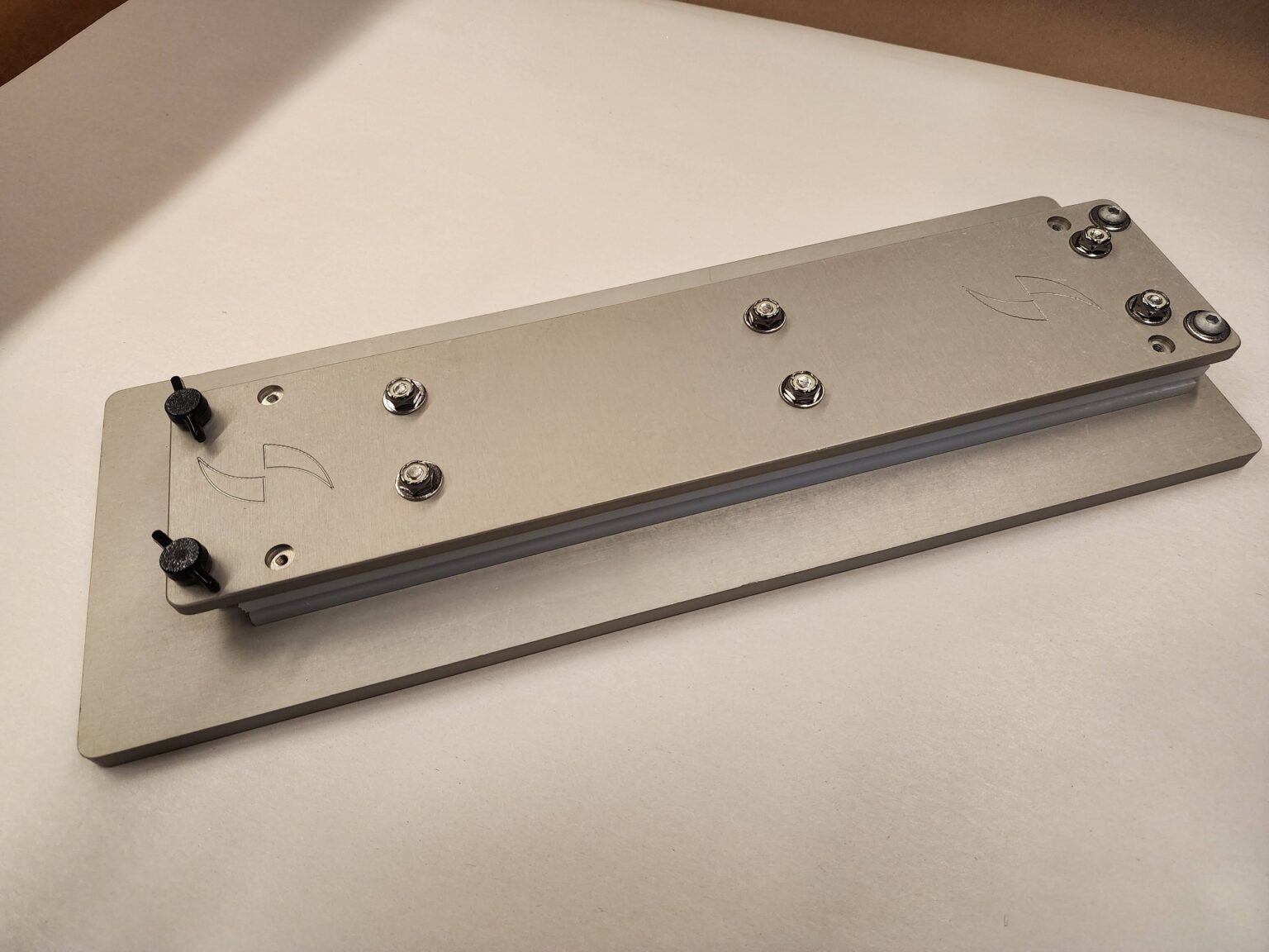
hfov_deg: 73.9
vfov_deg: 58.9
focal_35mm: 23
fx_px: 843
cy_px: 476
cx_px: 634
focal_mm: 6.4
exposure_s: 1/120
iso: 320
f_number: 1.8
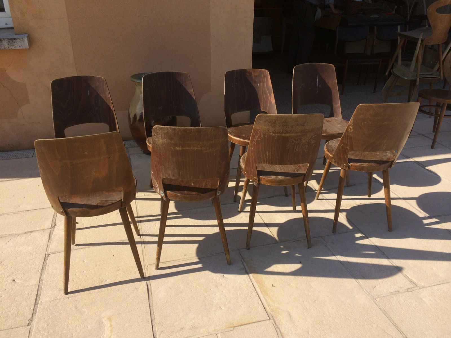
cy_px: 169
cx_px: 226
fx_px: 391
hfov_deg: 60.0
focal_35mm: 30
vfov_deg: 46.8
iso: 40
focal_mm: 4.12
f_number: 2.2
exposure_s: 1/2283
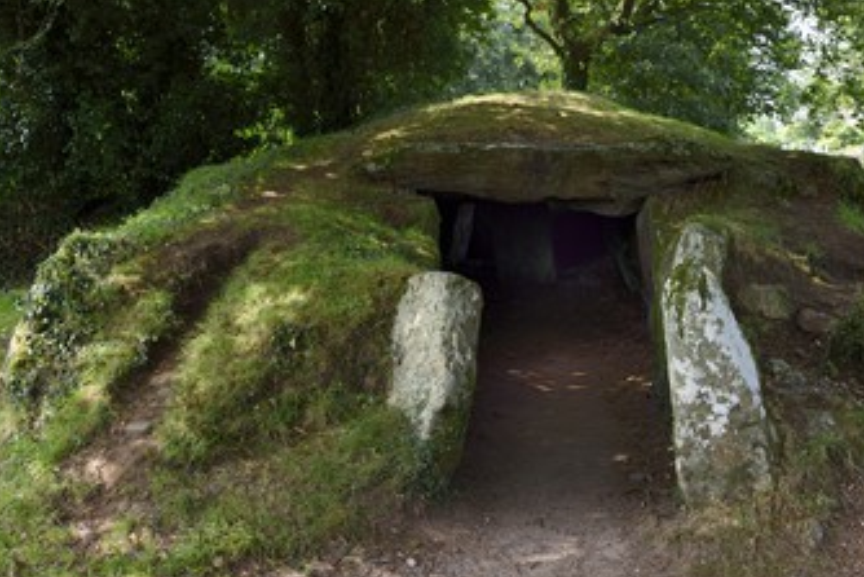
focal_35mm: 39
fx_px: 936
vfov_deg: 34.2
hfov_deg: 49.4
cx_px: 481
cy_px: 267
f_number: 13
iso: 800
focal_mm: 31
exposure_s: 1/100
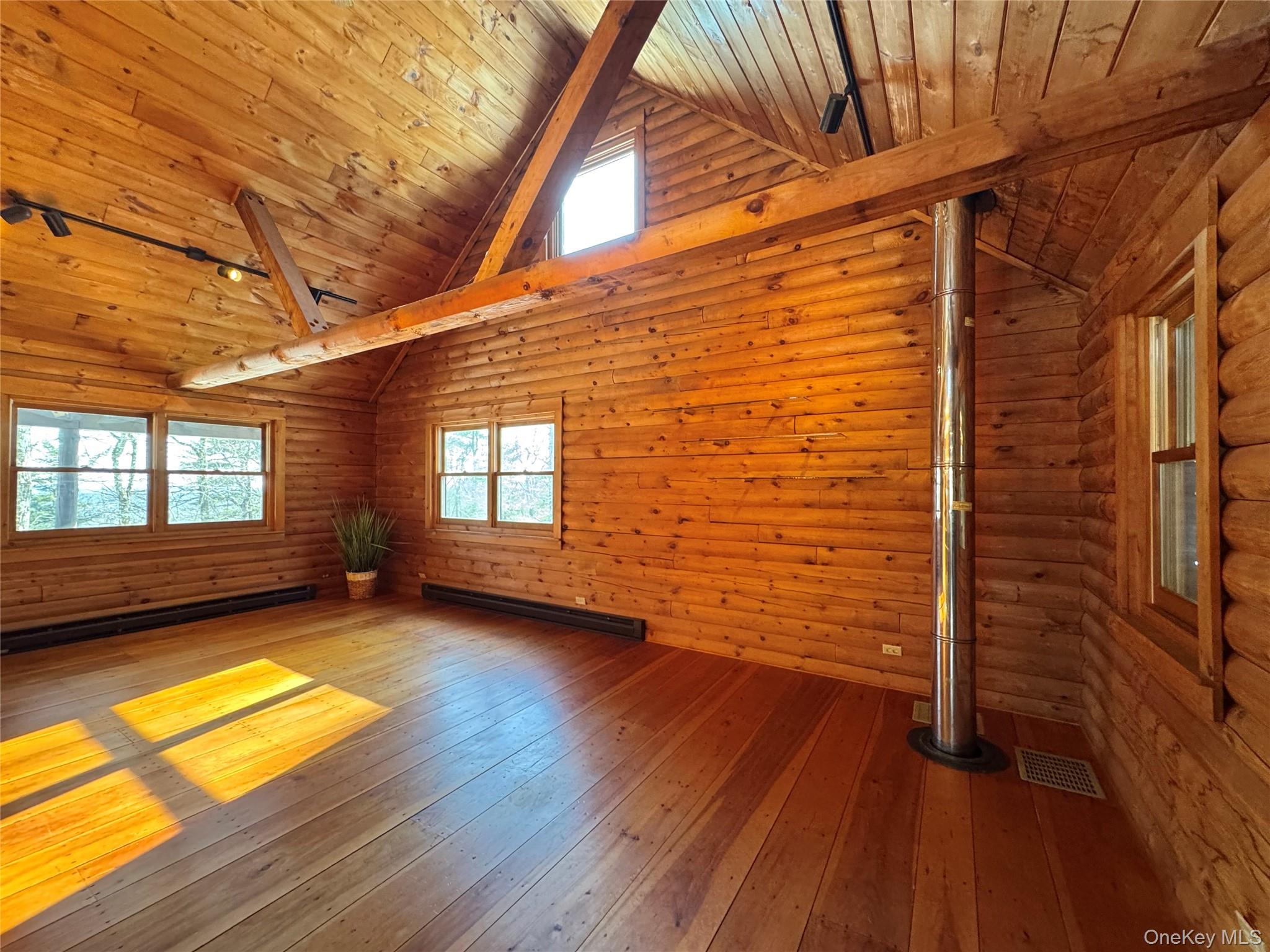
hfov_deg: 102.1
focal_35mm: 14
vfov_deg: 85.7
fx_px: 514
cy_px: 476
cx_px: 635
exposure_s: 1/60
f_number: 2.2
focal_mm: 2.22
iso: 400
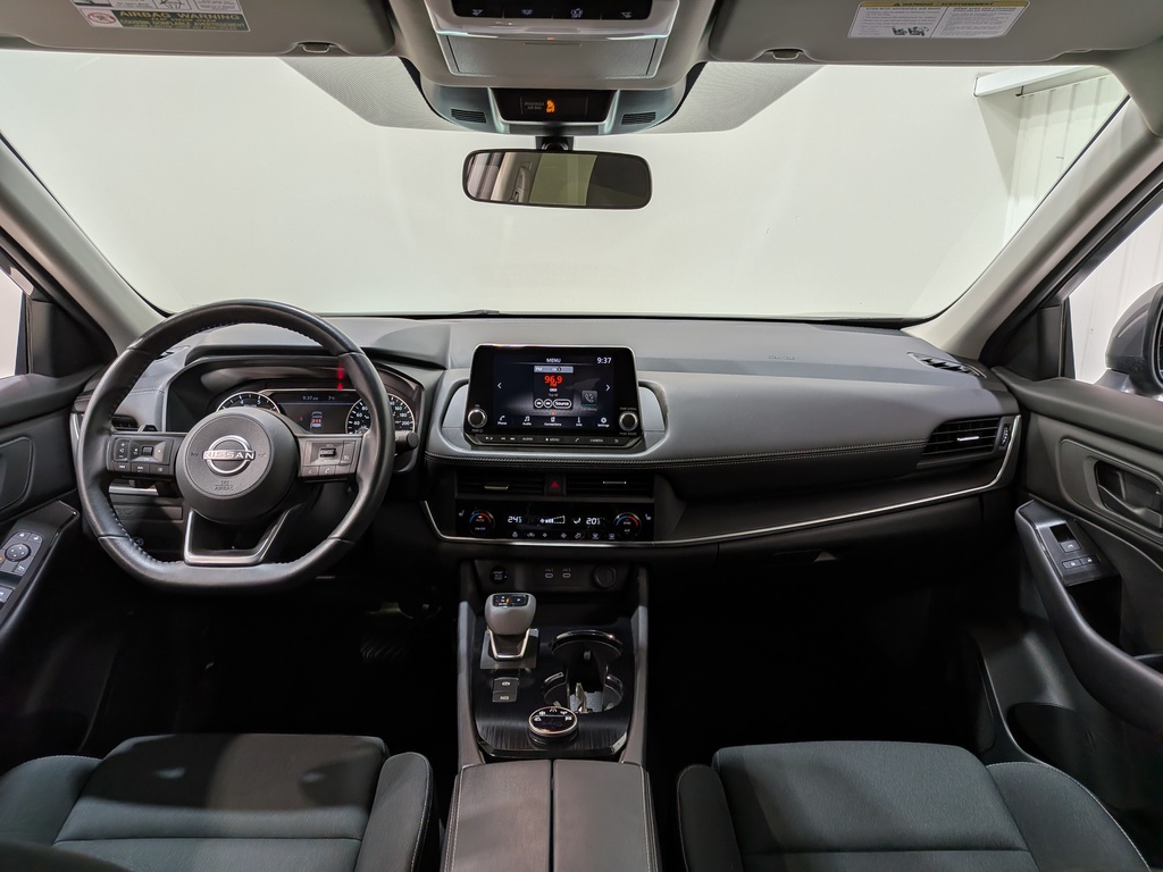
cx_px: 582
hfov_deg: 71.6
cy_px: 436
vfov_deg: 56.8
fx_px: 806
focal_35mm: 24
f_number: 1.7
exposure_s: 1/120
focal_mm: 4.53
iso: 28
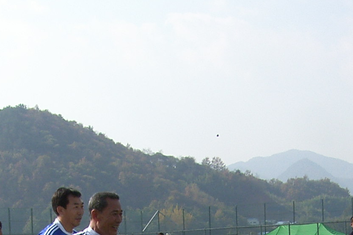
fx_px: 1118
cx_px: 183
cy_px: 414
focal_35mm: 114
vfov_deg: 11.2
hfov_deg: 17.9
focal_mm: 7.4
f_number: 7.1
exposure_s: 1/250
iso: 50
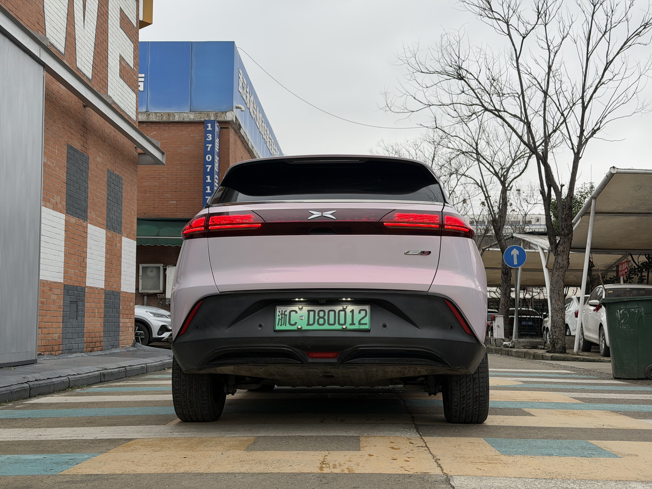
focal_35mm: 48
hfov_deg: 39.7
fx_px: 904
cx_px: 326
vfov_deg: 30.3
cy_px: 244
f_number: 1.78
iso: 50
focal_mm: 6.76
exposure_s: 1/193
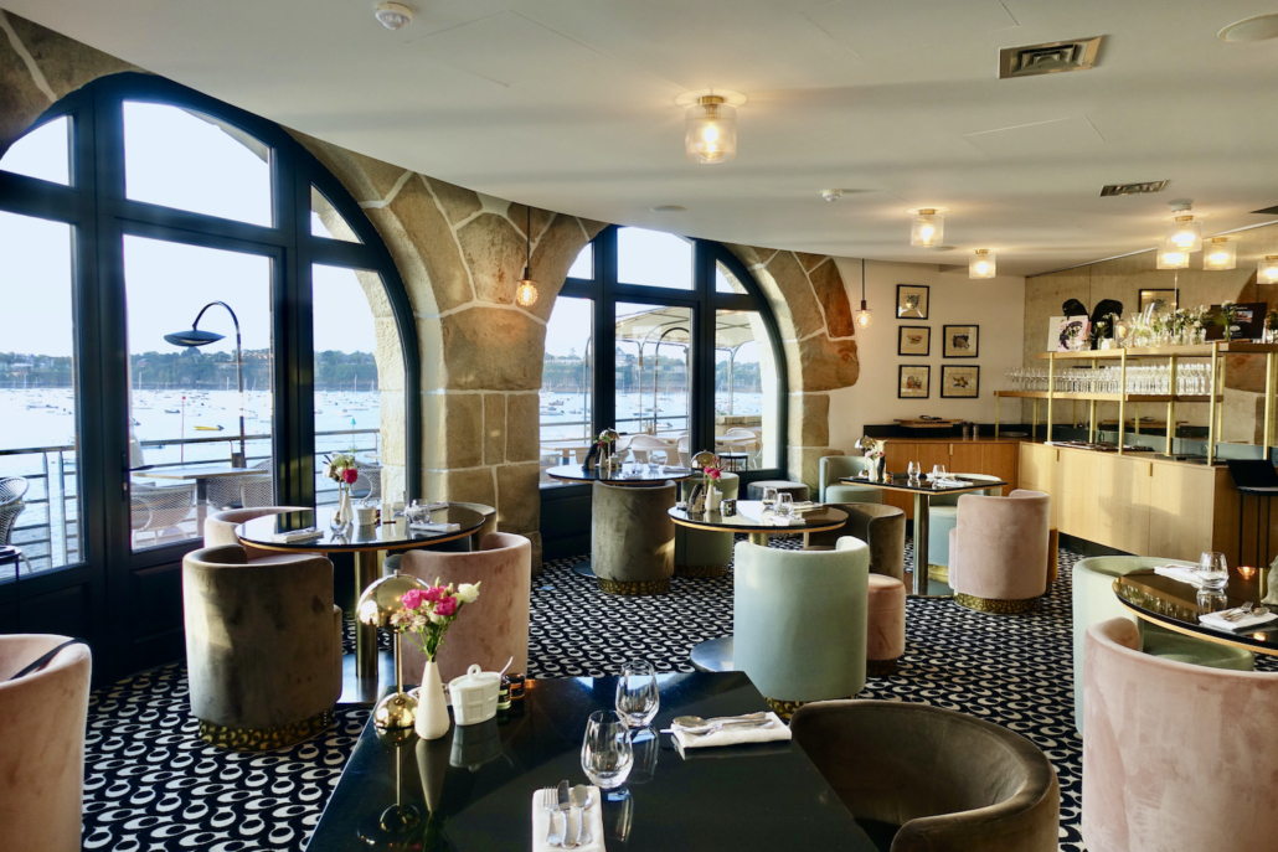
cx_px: 639
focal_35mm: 24
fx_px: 852
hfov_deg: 73.7
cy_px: 426
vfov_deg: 53.1
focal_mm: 8.8
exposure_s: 1/80
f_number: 2.8
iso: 125
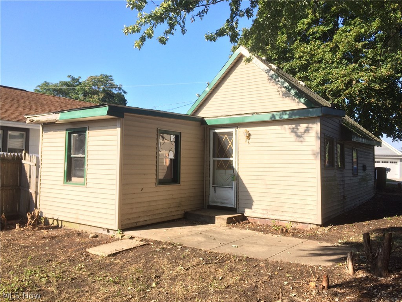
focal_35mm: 29
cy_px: 151
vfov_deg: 48.2
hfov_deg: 61.7
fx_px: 337
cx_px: 201
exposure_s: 1/1026
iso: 32
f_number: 2.2
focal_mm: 4.15
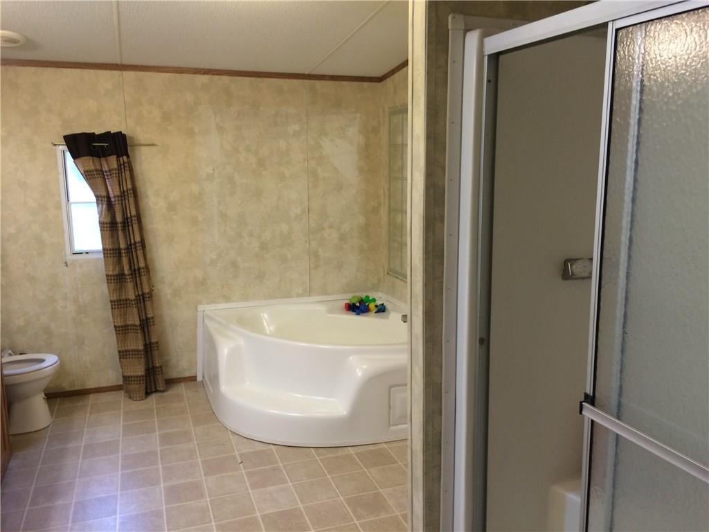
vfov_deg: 48.2
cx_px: 354
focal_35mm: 29
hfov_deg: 61.7
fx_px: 594
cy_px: 266
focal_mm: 4.15
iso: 80
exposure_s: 1/30
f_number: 2.2
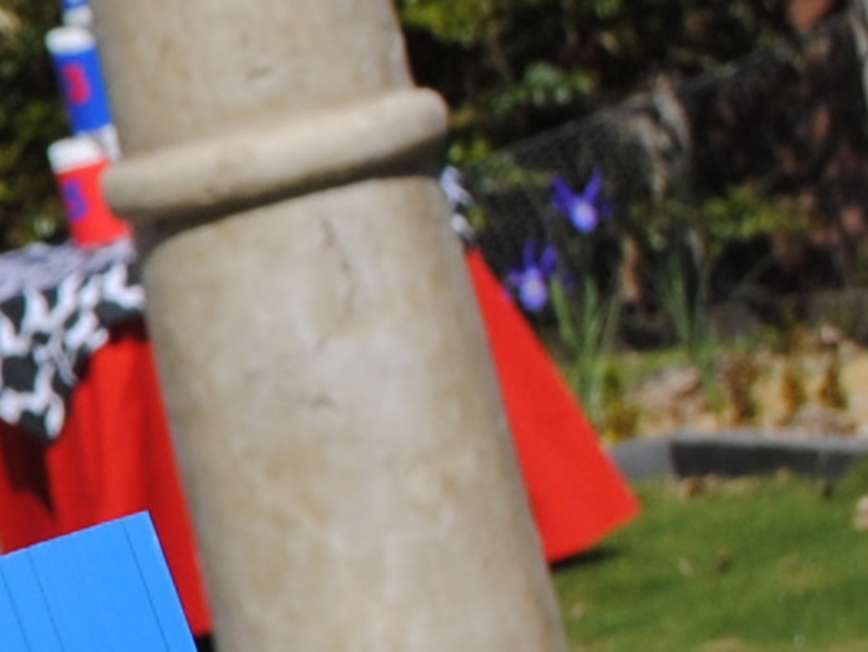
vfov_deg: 5.0
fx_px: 7474
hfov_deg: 6.1
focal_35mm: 298
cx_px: -1825
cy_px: 687
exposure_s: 1/320
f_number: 9
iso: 100
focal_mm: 28
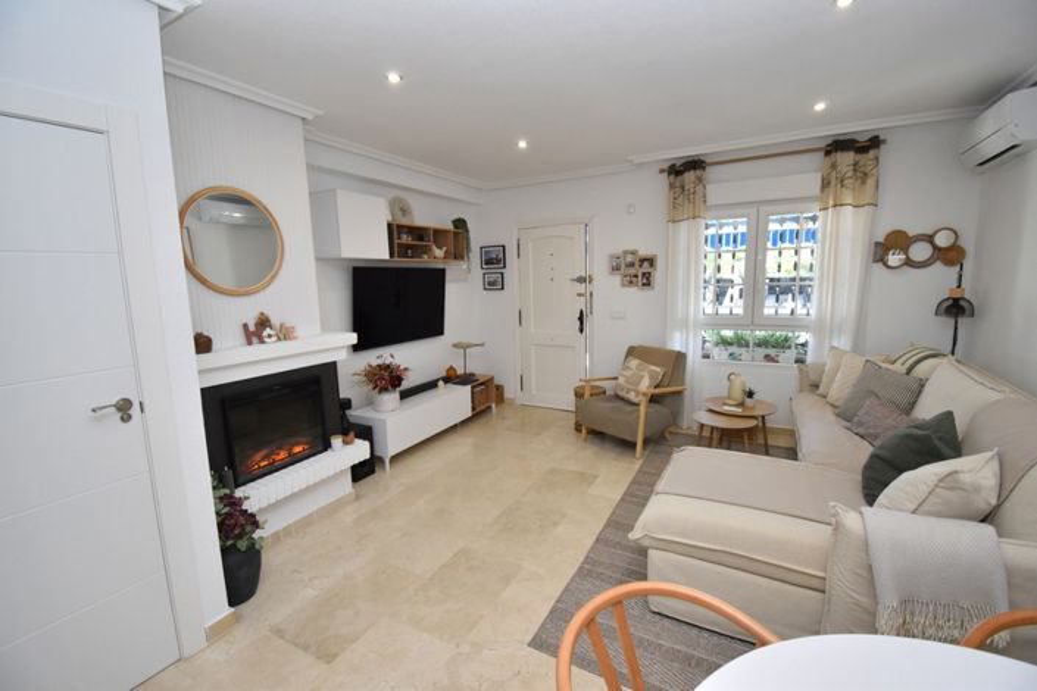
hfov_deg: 100.4
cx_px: 518
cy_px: 346
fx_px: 432
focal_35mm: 15
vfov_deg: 77.3
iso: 800
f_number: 4.5
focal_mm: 10
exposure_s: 1/160
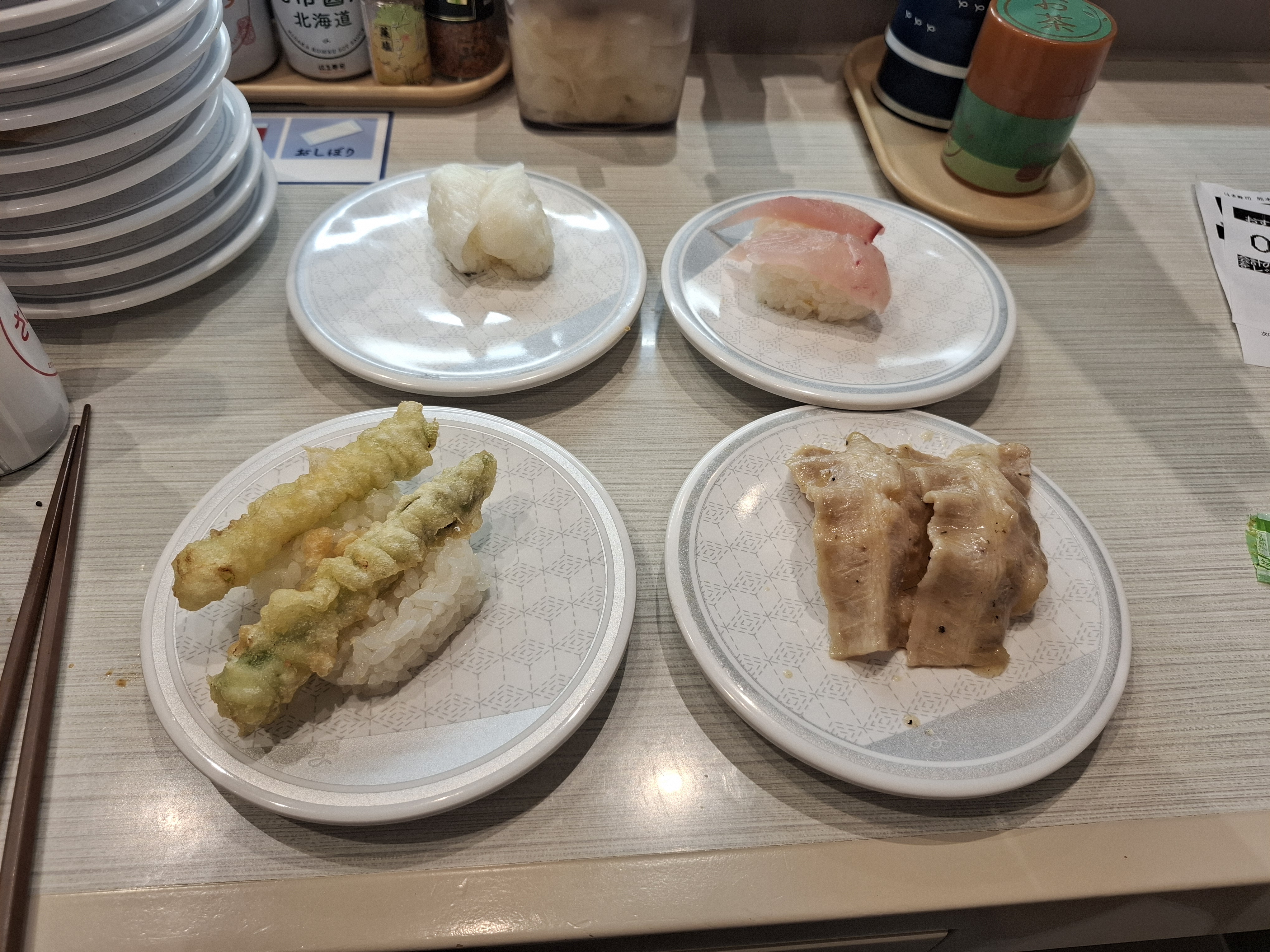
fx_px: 844
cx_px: 635
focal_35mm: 23
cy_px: 476
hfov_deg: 73.9
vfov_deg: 58.9
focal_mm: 5.54
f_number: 1.8
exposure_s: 1/100
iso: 64
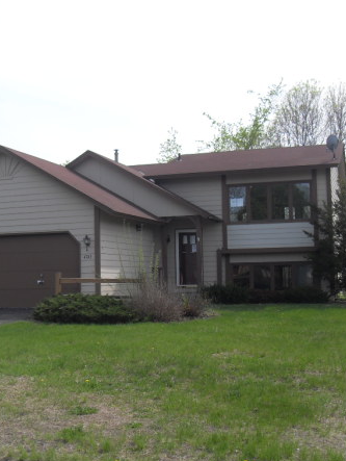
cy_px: 233
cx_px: 171
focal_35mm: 46
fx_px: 612
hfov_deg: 31.6
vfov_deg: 41.2
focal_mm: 6.3
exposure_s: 1/125
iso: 80
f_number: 7
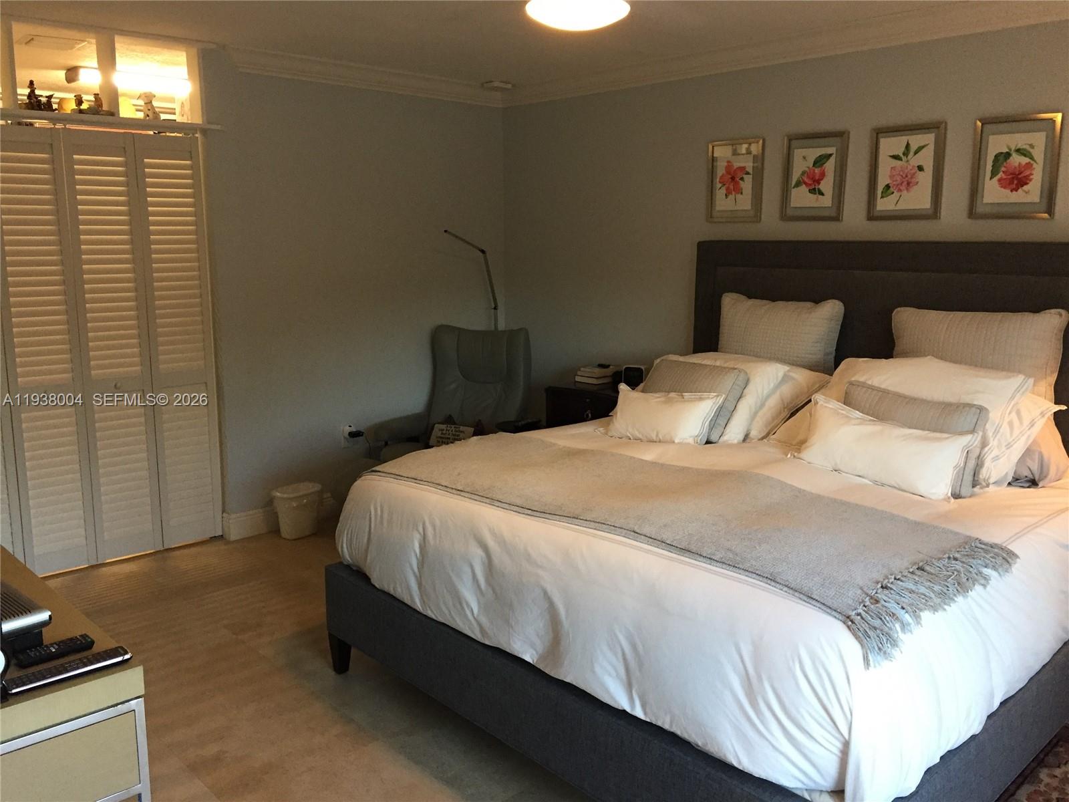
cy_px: 401
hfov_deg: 61.7
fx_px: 896
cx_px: 534
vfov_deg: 48.2
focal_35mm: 29
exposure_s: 1/30
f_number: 2.2
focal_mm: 4.15
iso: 160
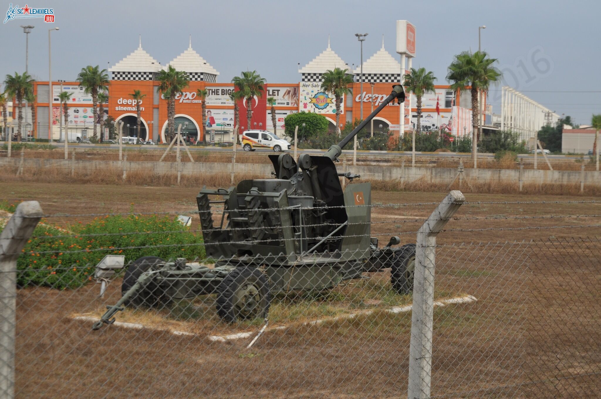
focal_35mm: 75
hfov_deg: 27.0
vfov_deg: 18.1
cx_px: 300
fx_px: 1250
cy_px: 200
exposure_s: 1/200
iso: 200
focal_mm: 50
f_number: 8
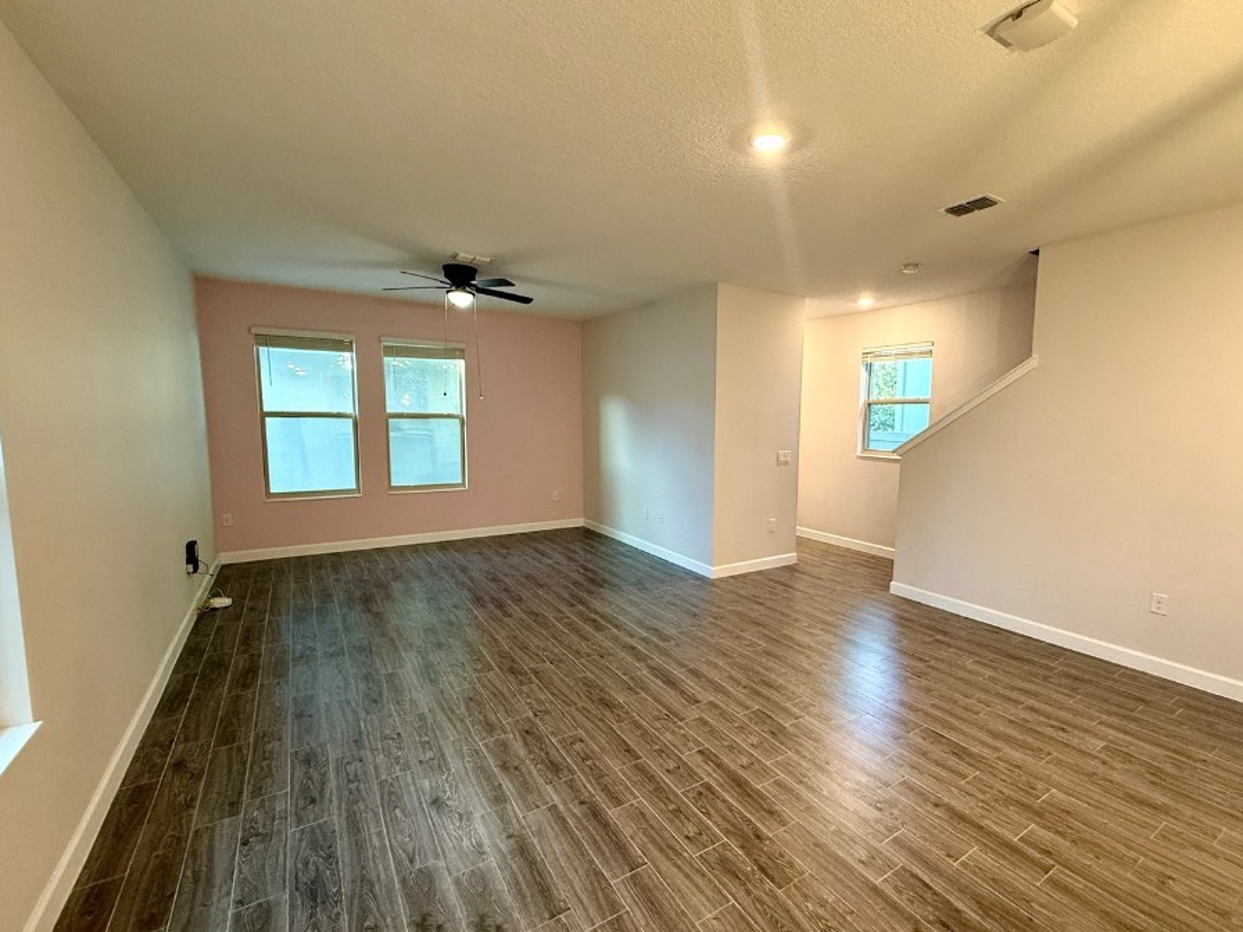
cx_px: 681
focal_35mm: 16
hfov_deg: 94.2
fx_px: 575
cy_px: 477
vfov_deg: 78.1
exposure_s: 1/60
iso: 250
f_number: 2.2
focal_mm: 2.22
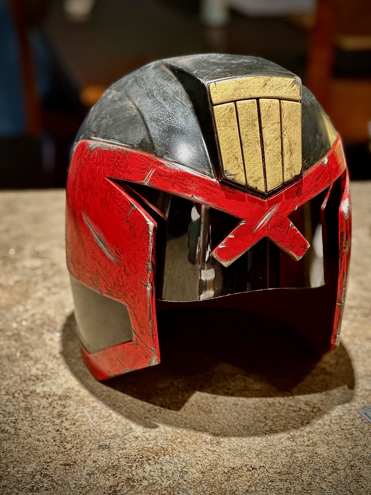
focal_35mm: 77
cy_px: 248
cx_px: 186
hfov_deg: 19.1
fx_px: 1100
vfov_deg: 25.3
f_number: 2.8
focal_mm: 9
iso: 640
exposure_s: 1/15
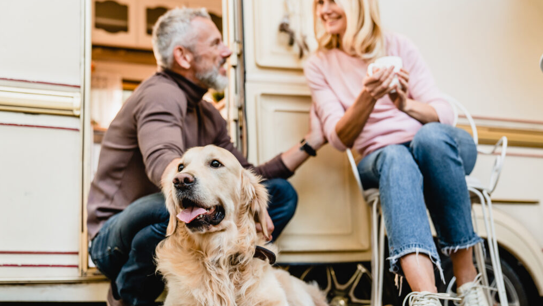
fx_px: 720
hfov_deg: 41.3
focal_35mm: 50
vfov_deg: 23.9
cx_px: 274
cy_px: 177
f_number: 2.8
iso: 640
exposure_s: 1/400
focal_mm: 47
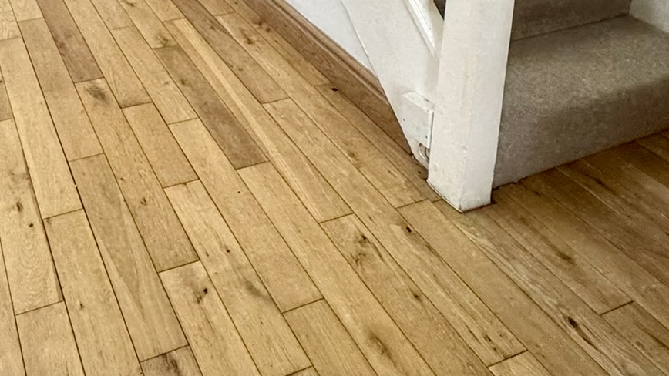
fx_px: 639
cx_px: 138
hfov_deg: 51.9
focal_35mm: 36
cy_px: -205
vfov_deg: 24.5
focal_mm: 2.22
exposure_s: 1/100
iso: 250
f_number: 2.2
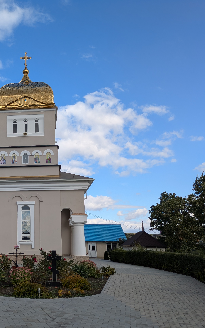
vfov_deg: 52.7
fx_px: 331
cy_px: 169
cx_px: 10
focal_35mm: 37
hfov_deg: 32.3
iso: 52
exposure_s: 1/1733
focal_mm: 5.43
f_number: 1.89
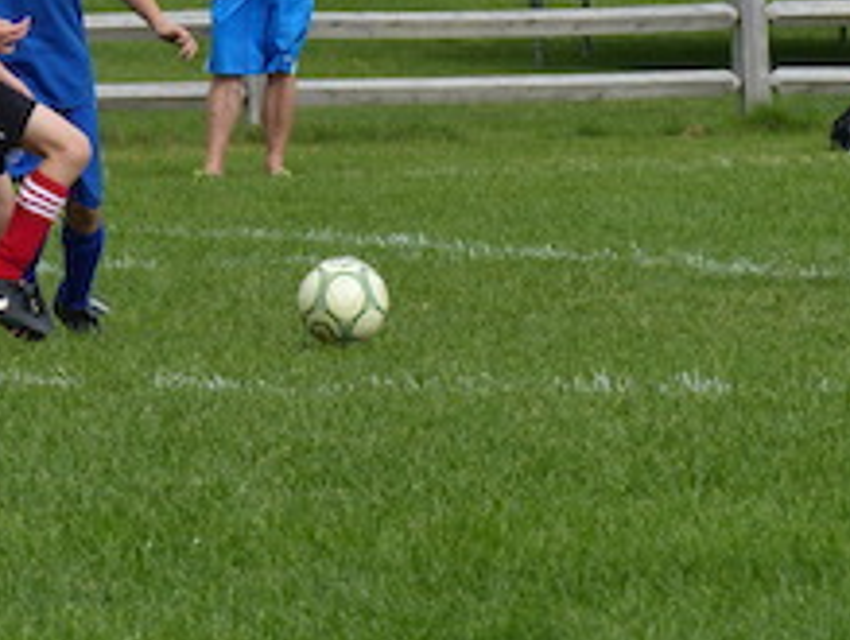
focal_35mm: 452
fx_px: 11117
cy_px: -93
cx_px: 138
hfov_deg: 4.4
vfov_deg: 3.3
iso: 100
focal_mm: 33.5
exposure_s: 1/640
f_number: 4
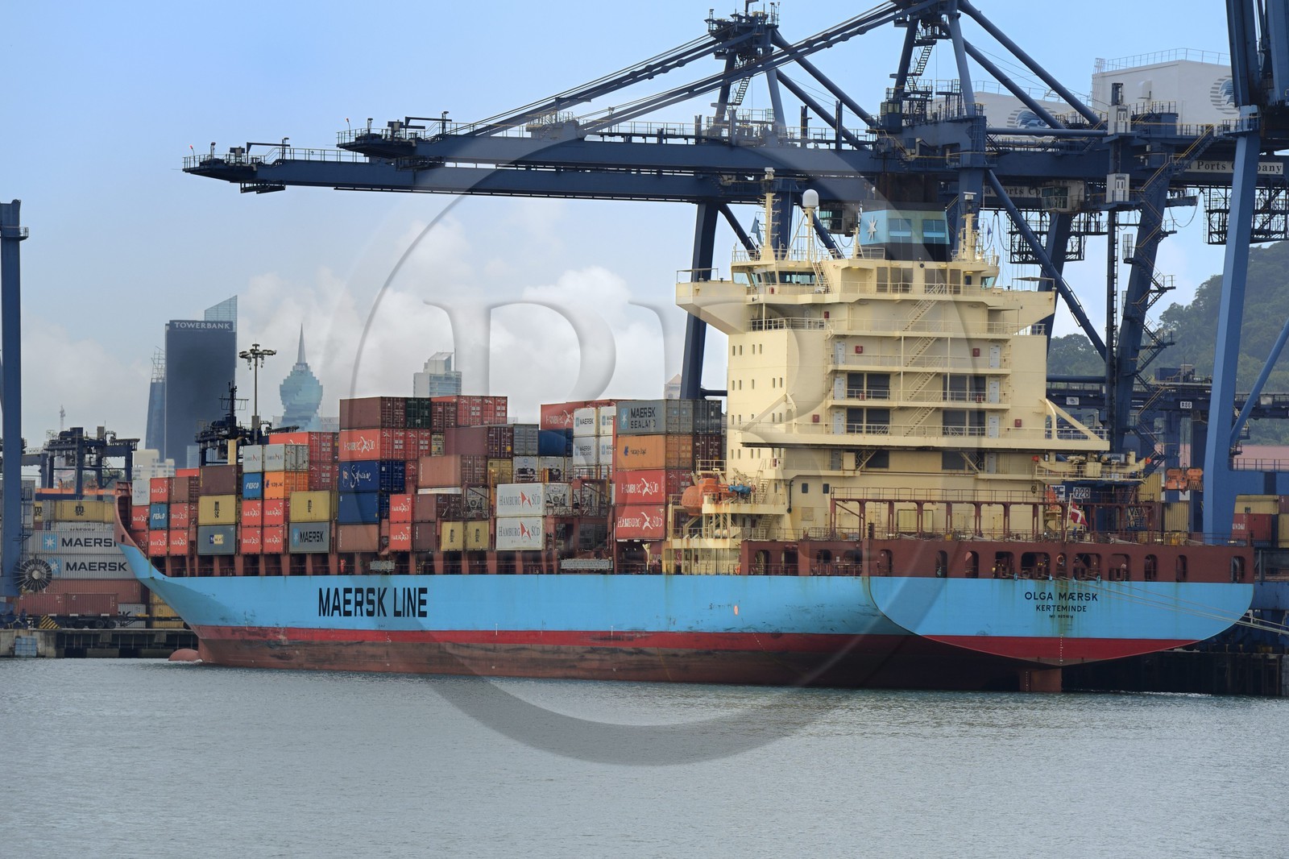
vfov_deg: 6.9
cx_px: 644
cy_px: 430
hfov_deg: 10.3
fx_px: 7159
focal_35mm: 200
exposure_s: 1/400
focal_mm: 200
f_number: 9
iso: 400
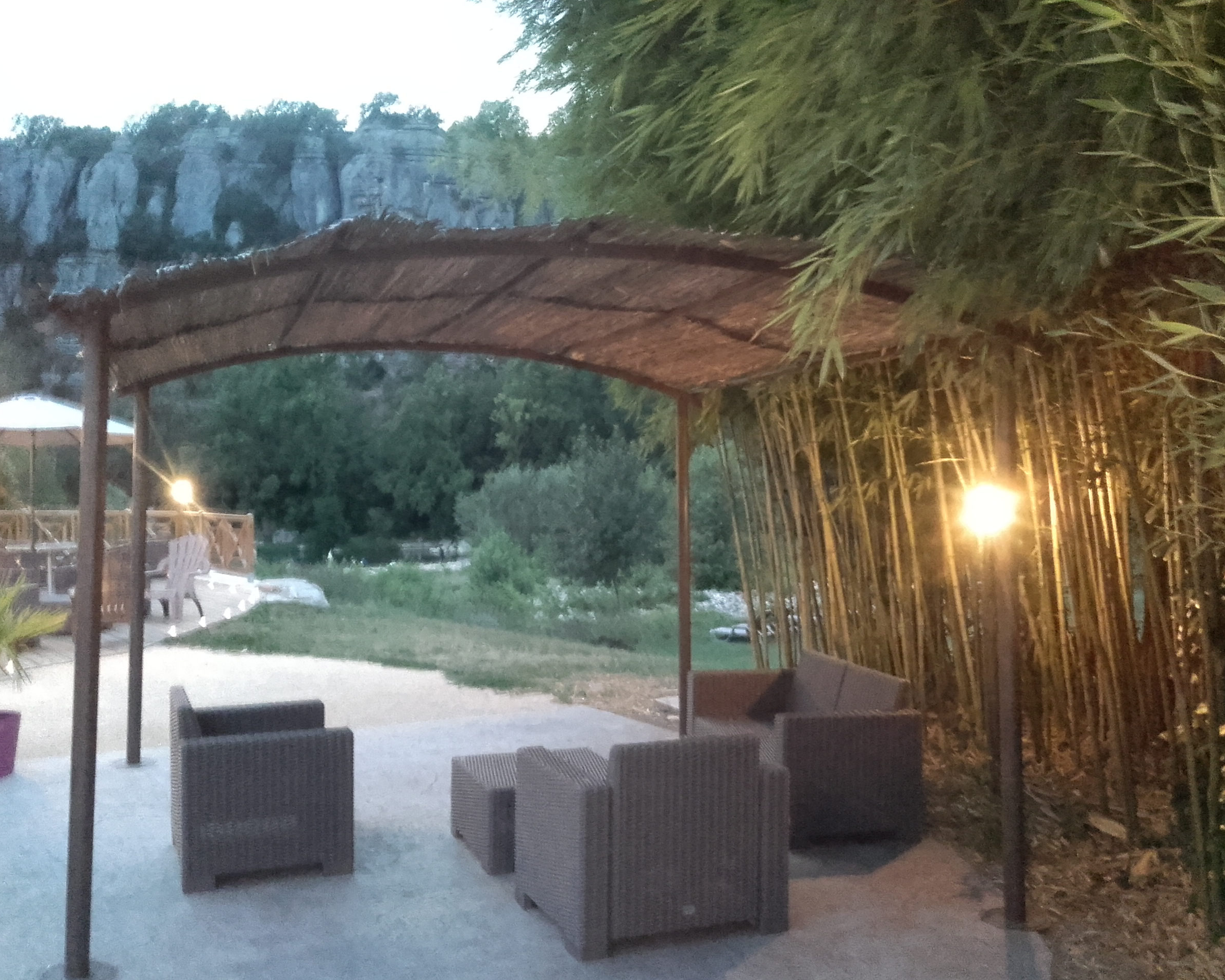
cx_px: 572
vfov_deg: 44.5
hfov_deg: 54.2
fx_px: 1196
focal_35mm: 33
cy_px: 499
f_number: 2.2
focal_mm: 3.31
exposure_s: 1/8
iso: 680
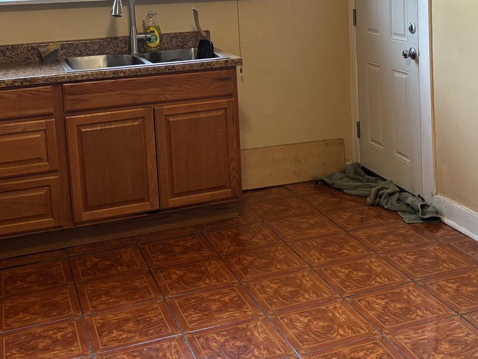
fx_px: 746
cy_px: 51
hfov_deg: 35.5
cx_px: 277
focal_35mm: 54
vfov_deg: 26.3
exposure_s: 1/60
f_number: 1.6
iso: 160
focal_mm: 5.96
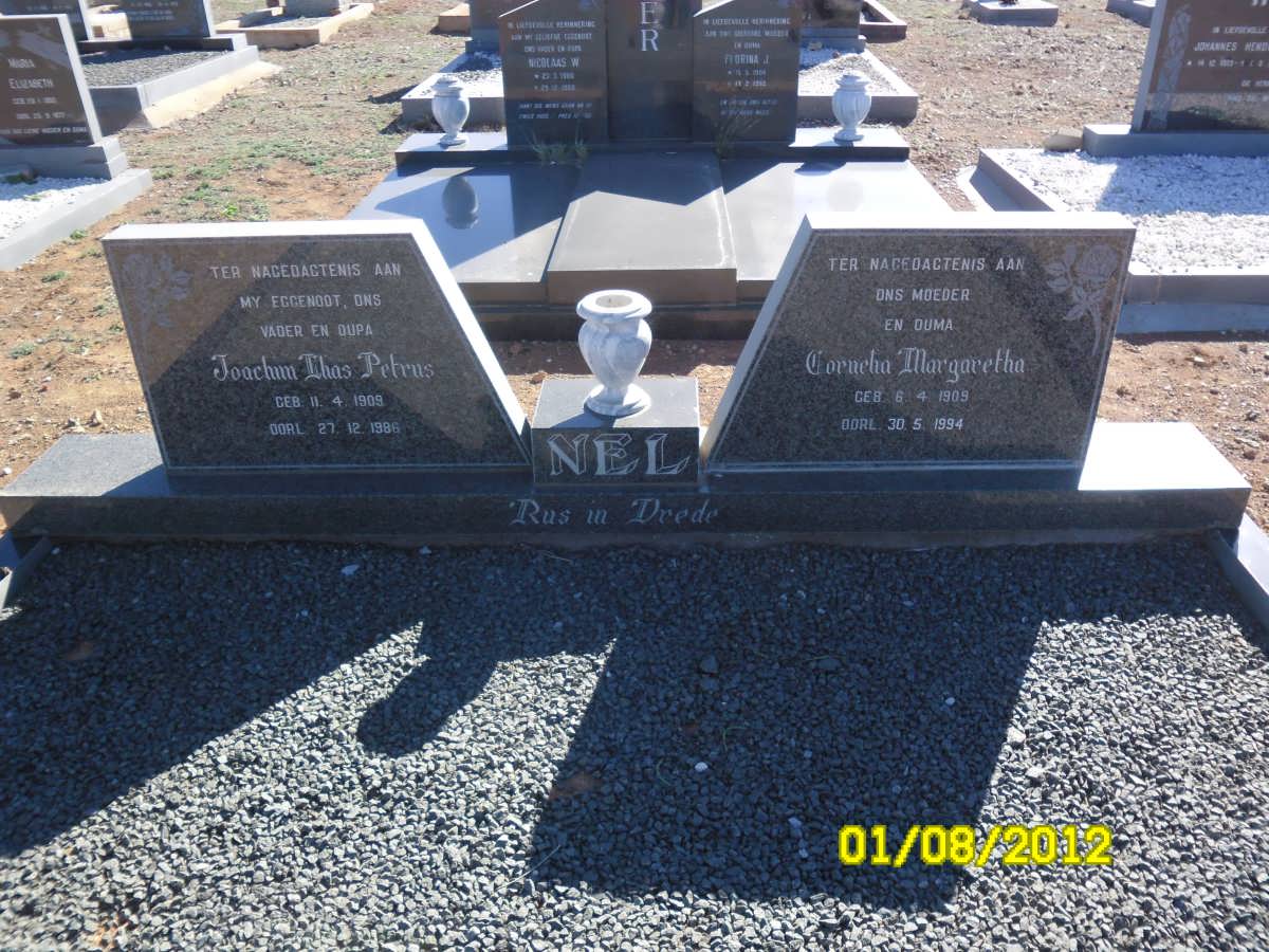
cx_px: 634
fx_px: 990
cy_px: 476
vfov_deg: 51.4
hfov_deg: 65.3
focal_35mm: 27
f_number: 3.5
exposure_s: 1/378
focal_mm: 4.9
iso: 80
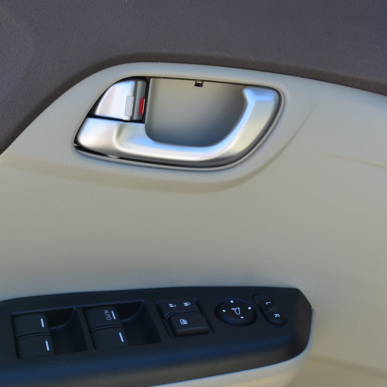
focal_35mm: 62
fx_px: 784
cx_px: 135
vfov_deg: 27.7
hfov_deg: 27.6
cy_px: 195
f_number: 10
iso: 360
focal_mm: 32
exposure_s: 1/60
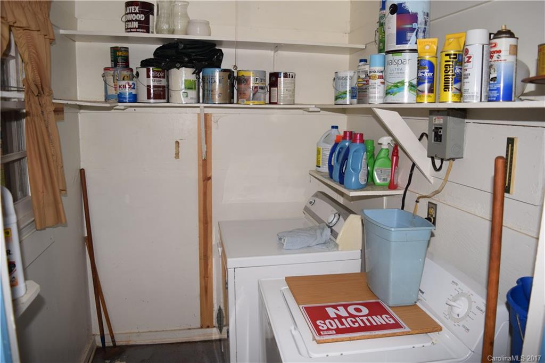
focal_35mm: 27
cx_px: 272
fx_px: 409
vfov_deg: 47.9
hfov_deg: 67.4
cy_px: 182
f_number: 3.5
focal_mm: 18
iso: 110
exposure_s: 1/60
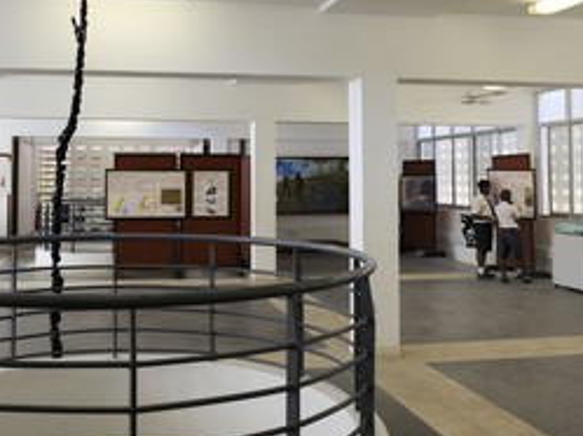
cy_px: 136
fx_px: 656
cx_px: 222
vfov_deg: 36.3
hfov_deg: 47.5
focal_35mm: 39
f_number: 5
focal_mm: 24
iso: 200
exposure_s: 1/40
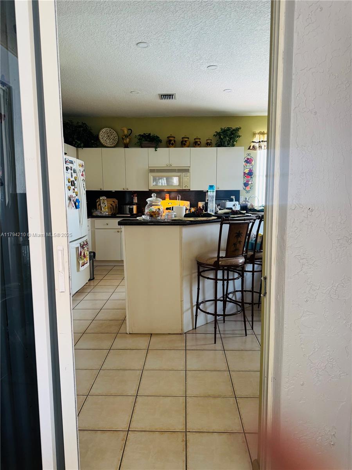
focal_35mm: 24
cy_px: 235
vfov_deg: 71.6
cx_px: 176
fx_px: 325
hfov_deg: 56.8
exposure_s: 1/60
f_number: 1.78
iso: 320
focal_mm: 6.76
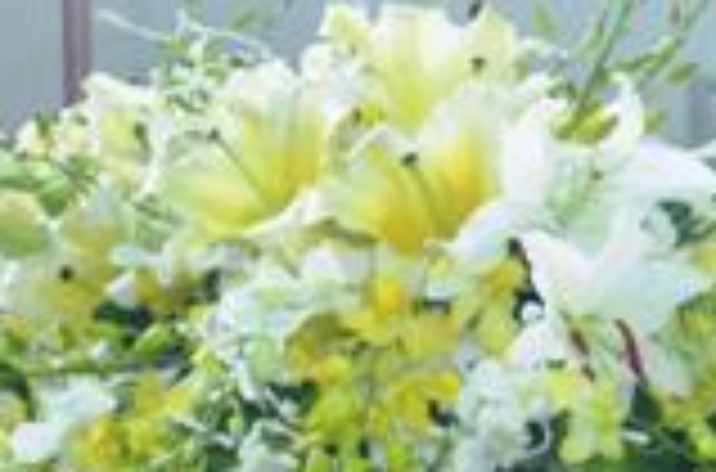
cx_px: 964
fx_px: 3827
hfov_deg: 10.4
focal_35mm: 193
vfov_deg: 7.0
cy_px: 692
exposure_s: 1/60
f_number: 4.8
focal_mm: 32
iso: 1800
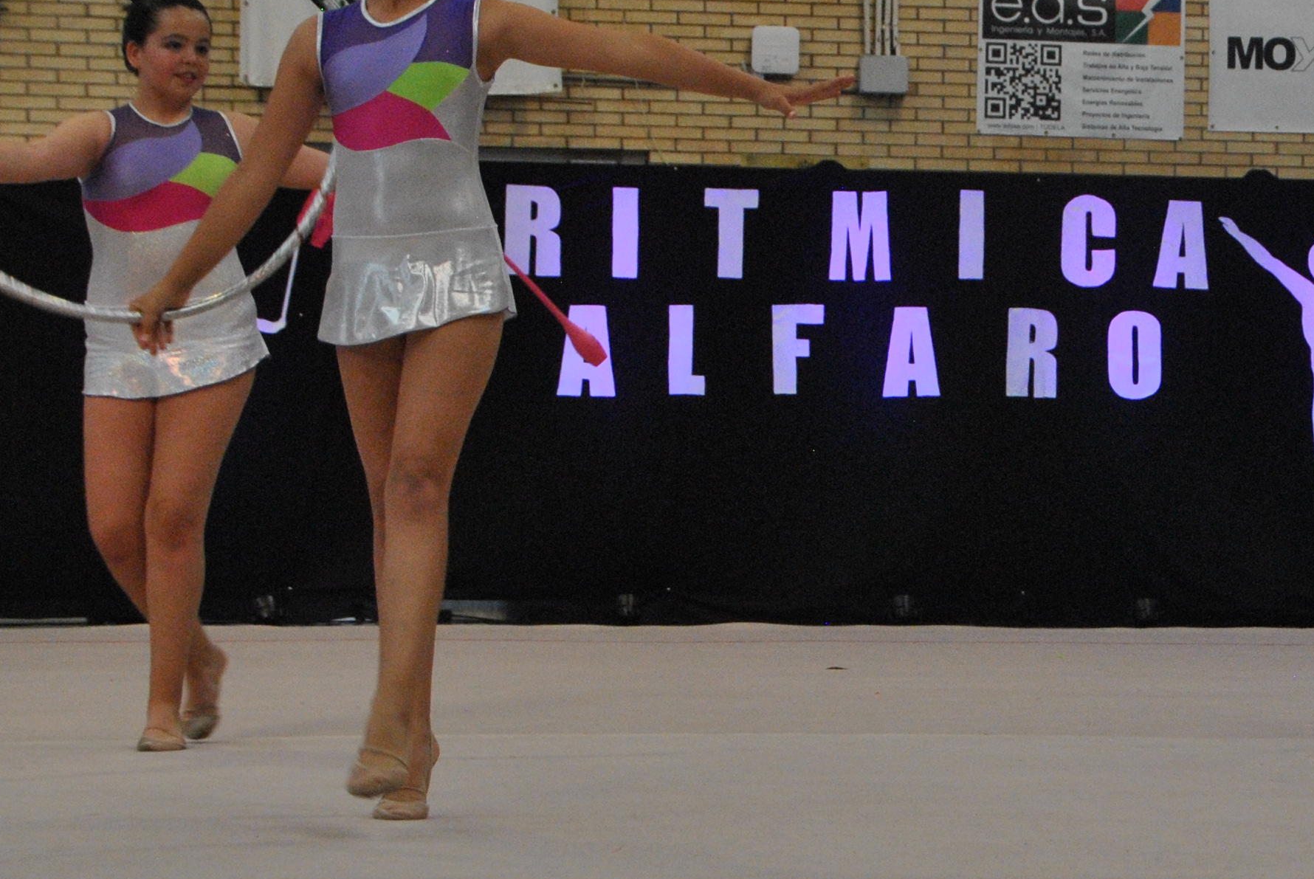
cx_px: 1158
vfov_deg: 11.1
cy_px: 334
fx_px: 4531
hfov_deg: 16.3
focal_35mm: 124
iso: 800
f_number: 6.3
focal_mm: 38
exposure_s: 1/160
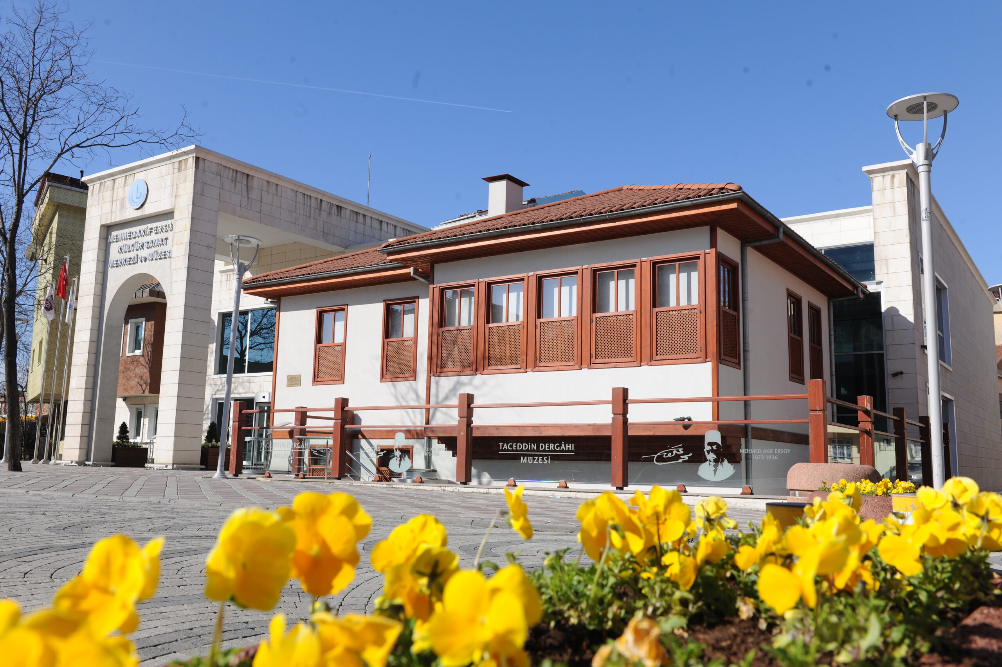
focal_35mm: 32
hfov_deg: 58.7
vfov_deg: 41.1
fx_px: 890
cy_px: 334
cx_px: 501
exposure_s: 1/400
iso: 250
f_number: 10
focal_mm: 32
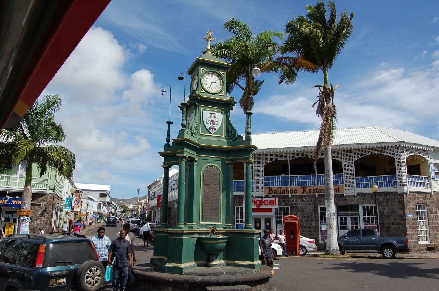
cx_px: 220
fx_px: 329
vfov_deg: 47.8
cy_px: 146
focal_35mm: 27
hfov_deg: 67.4
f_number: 10
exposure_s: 1/400
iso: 200
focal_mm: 18
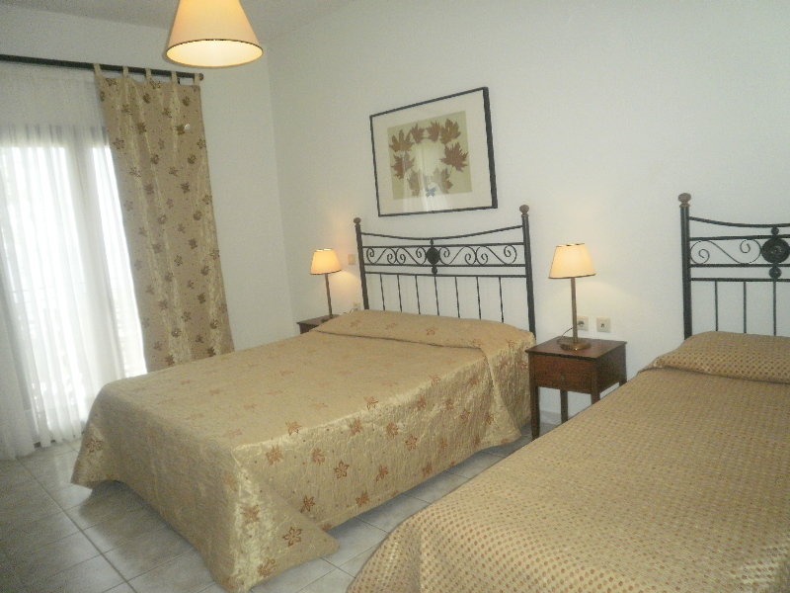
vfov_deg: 53.1
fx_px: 593
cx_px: 395
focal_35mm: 26
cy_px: 296
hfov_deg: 67.3
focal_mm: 4.65
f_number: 2.6
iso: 400
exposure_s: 1/250
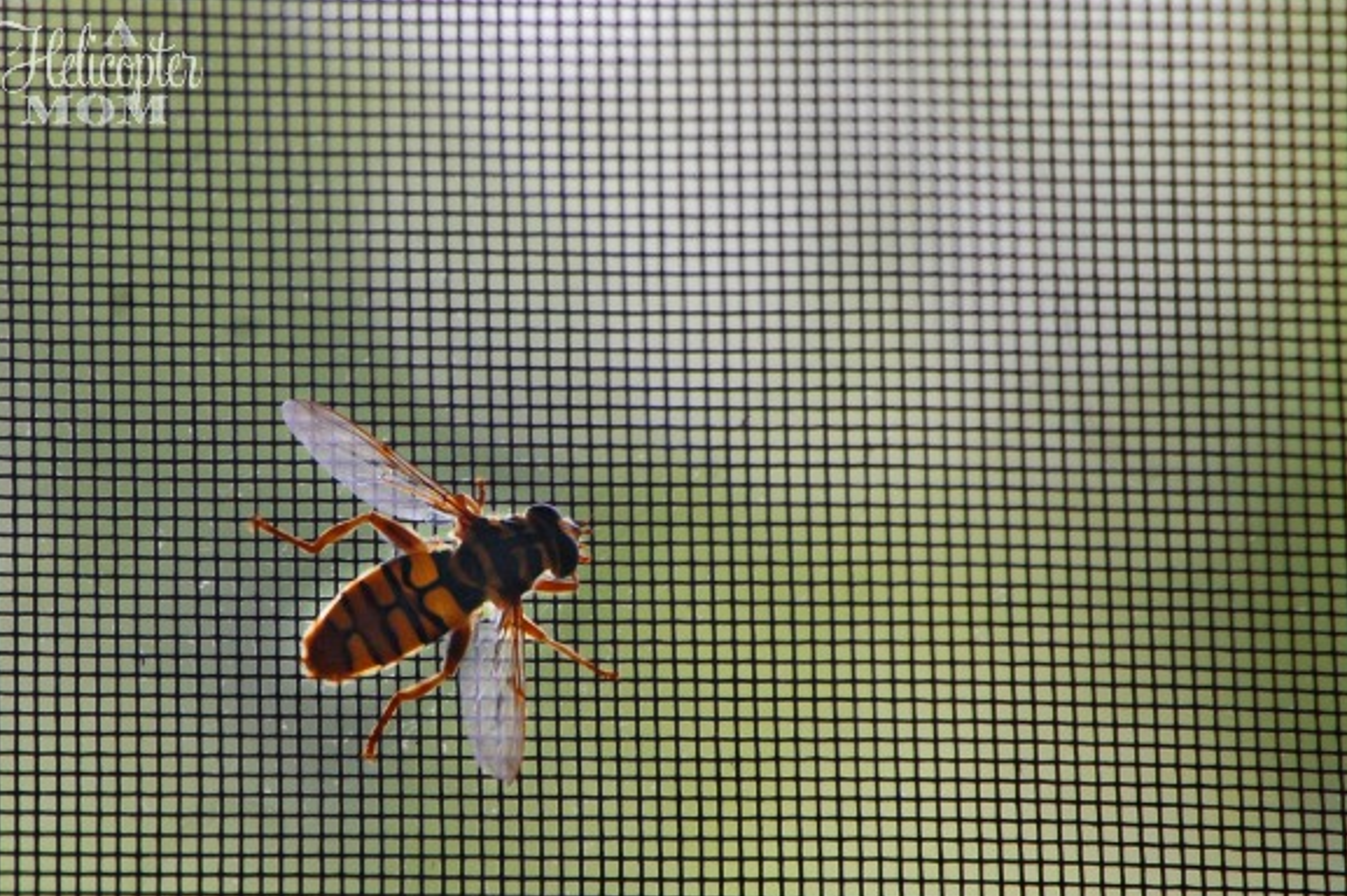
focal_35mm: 312
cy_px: 463
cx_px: 658
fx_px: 11667
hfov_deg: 6.6
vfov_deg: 4.4
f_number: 5.6
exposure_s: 1/500
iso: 640
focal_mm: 200
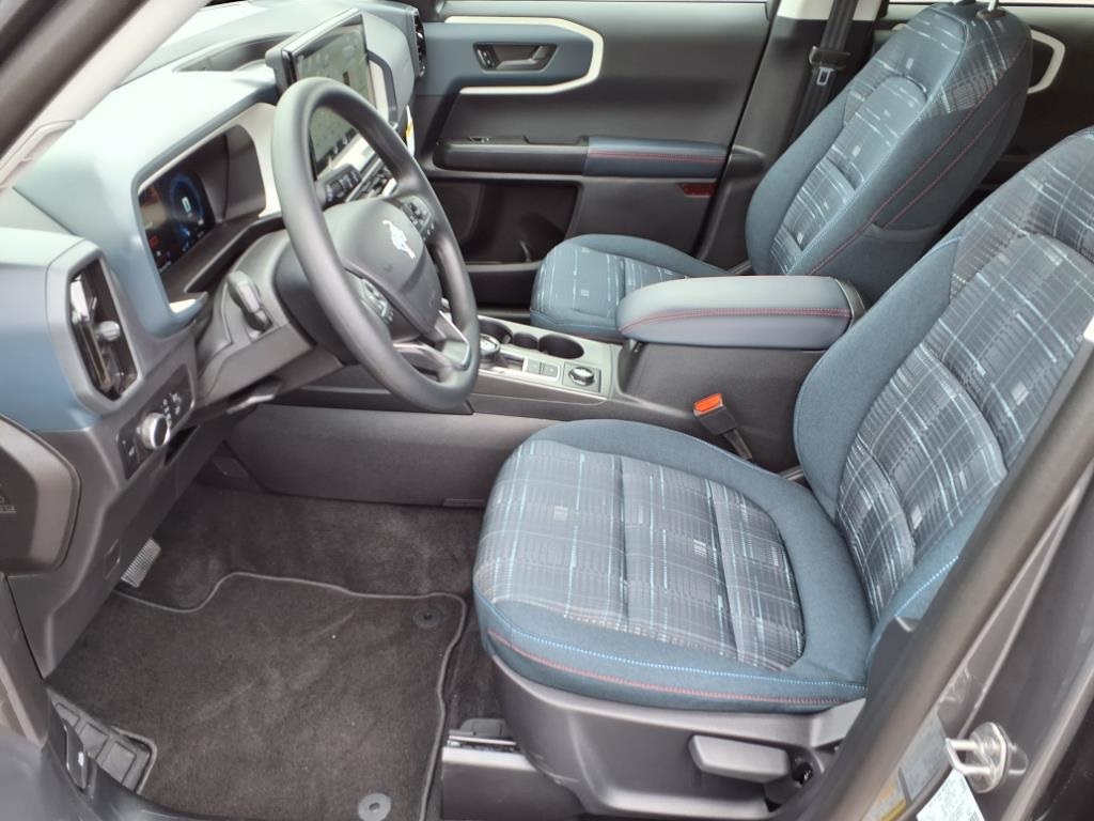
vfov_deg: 51.4
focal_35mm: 27
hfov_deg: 65.3
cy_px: 410
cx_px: 547
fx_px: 853
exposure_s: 1/120
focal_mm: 3.58
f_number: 1.9
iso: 40
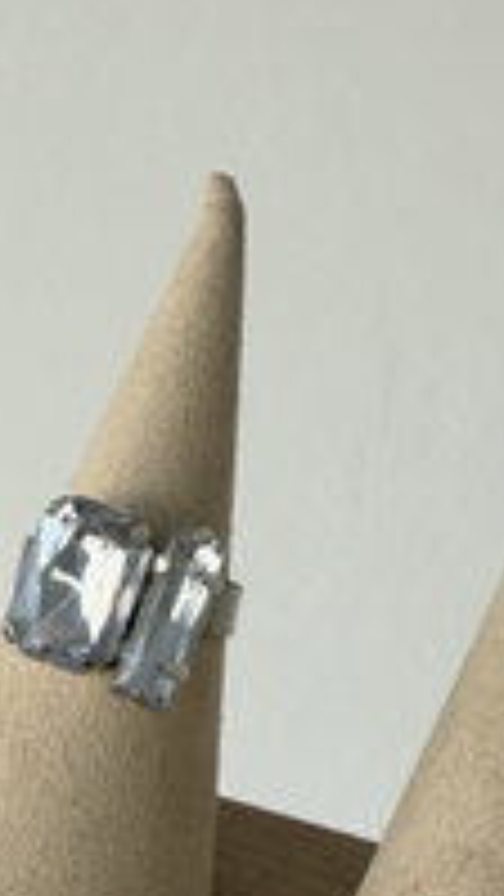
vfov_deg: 30.1
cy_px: 507
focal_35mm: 70
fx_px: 1662
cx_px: 180
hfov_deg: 17.2
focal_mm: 2.22
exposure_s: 1/121
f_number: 2.2
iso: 80
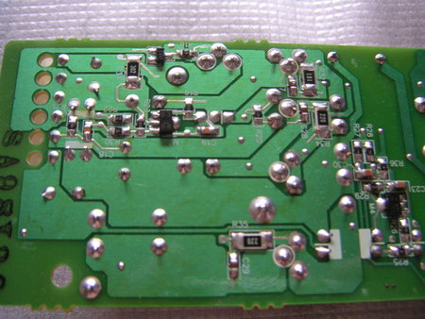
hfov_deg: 49.0
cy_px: 160
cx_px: 212
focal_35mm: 38
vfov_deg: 37.8
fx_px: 467
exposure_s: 1/6
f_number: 2.8
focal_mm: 6
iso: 100
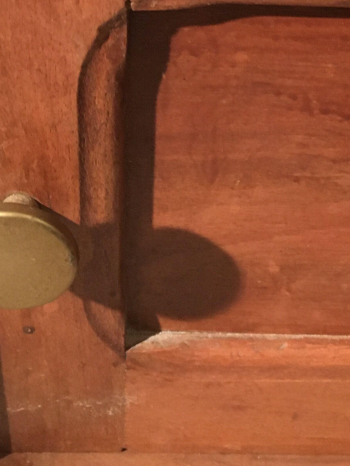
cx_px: 209
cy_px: 123
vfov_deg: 26.4
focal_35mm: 73
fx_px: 984
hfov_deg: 20.1
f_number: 2.2
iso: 500
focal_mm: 4.15
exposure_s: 1/17
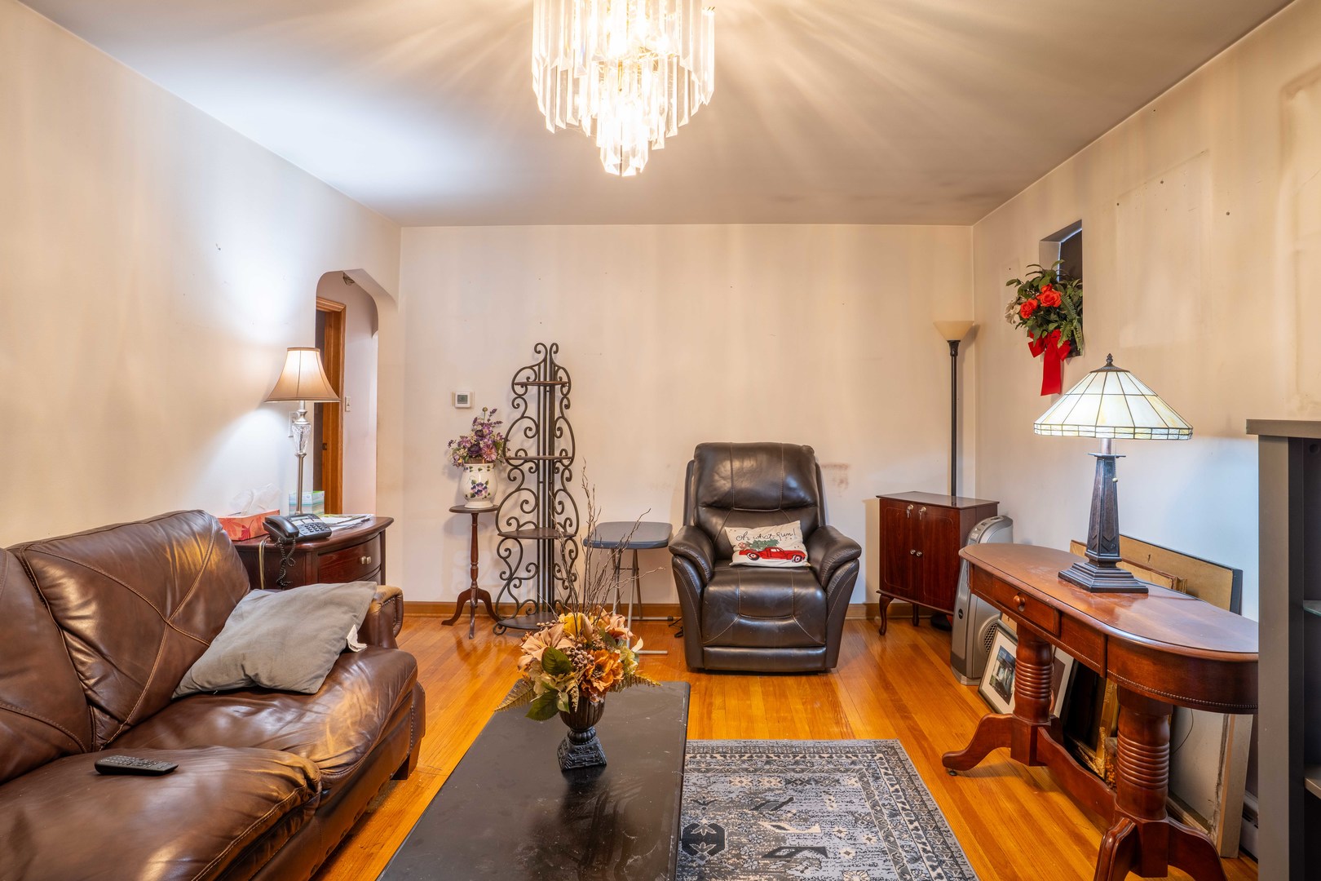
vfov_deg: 70.4
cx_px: 660
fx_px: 624
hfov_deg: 93.3
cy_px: 440
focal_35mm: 17
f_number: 8
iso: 160
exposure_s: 1/4
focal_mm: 17
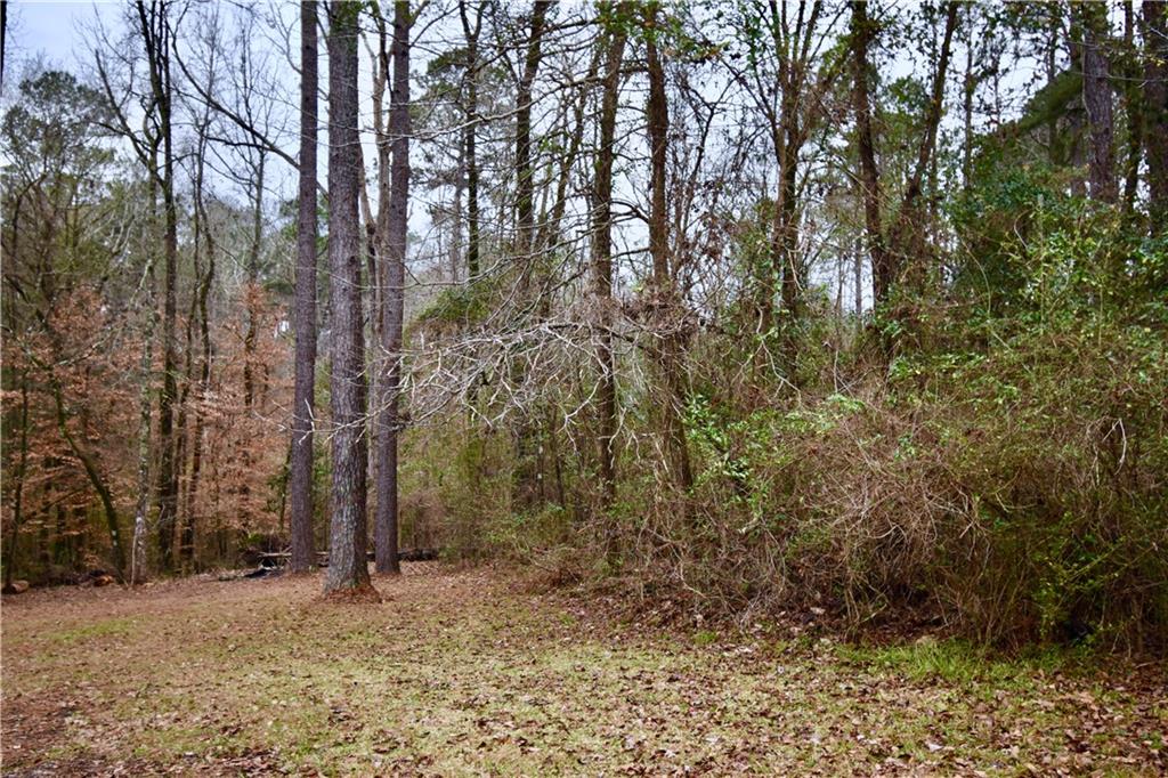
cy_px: 389
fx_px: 973
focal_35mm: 30
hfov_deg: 61.9
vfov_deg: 43.6
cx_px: 584
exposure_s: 1/125
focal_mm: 20
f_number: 5.6
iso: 200
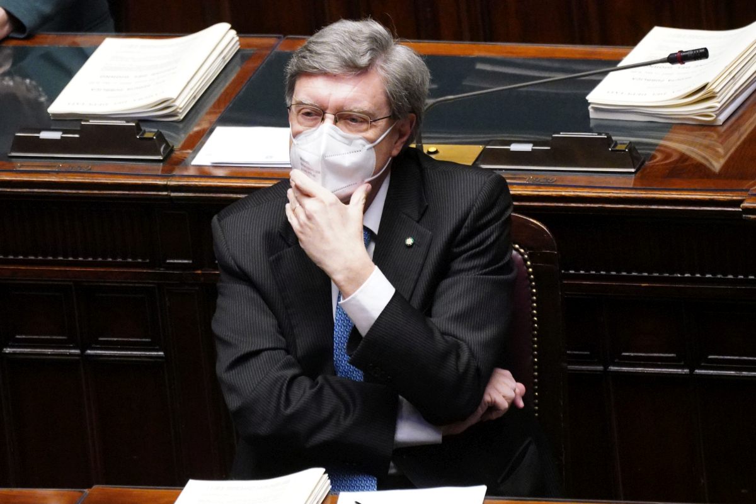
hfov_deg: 3.4
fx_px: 12604
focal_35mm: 600
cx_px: 378
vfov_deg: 2.3
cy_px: 252
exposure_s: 1/160
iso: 12800
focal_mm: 400
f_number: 5.6
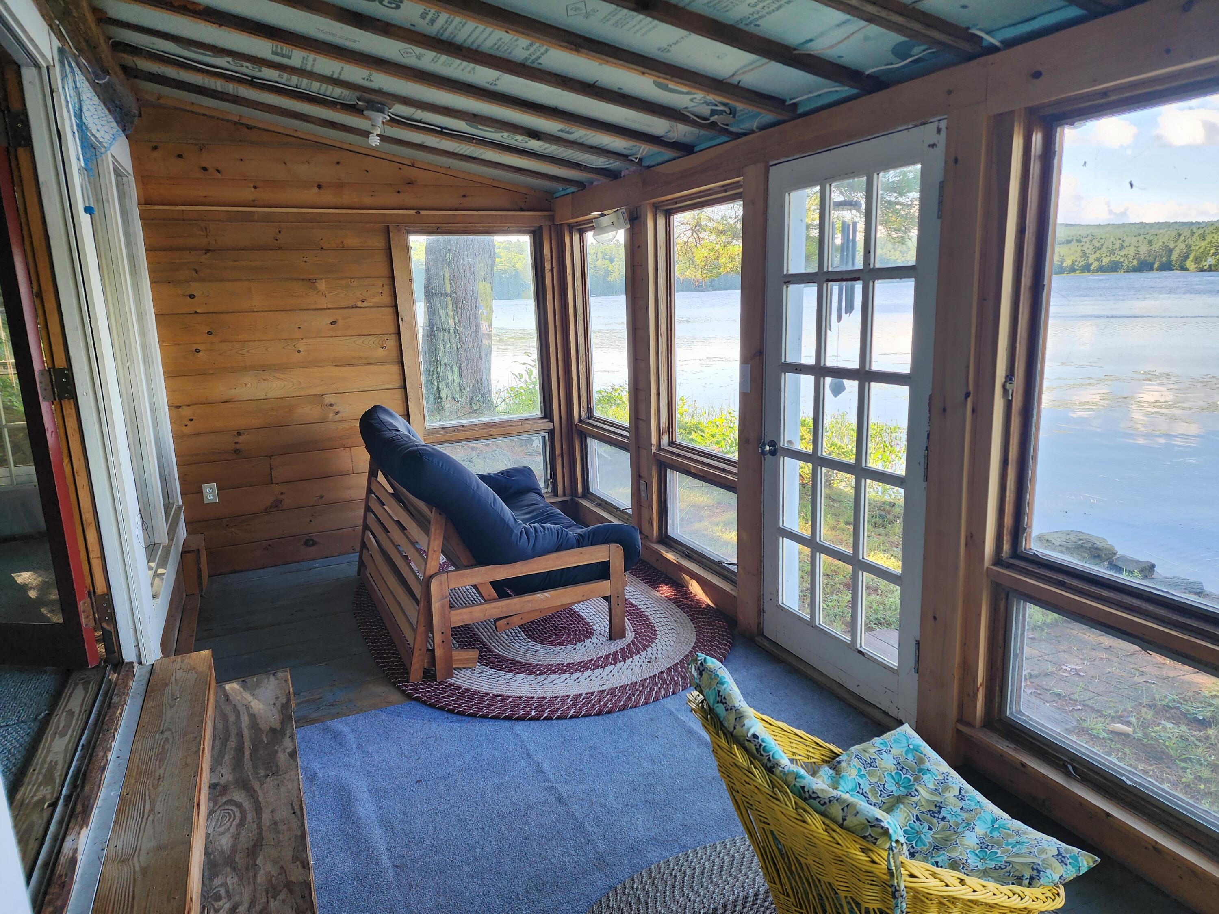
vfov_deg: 58.9
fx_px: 810
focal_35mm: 23
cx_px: 610
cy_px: 457
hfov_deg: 73.9
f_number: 1.8
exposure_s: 1/180
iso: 80
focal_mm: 6.4
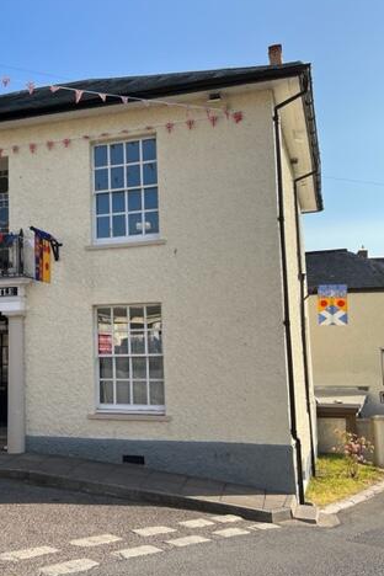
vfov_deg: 51.9
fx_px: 592
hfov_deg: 34.7
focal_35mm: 37
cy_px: 287
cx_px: 69
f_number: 1.6
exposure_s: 1/1957
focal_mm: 5.1
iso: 50
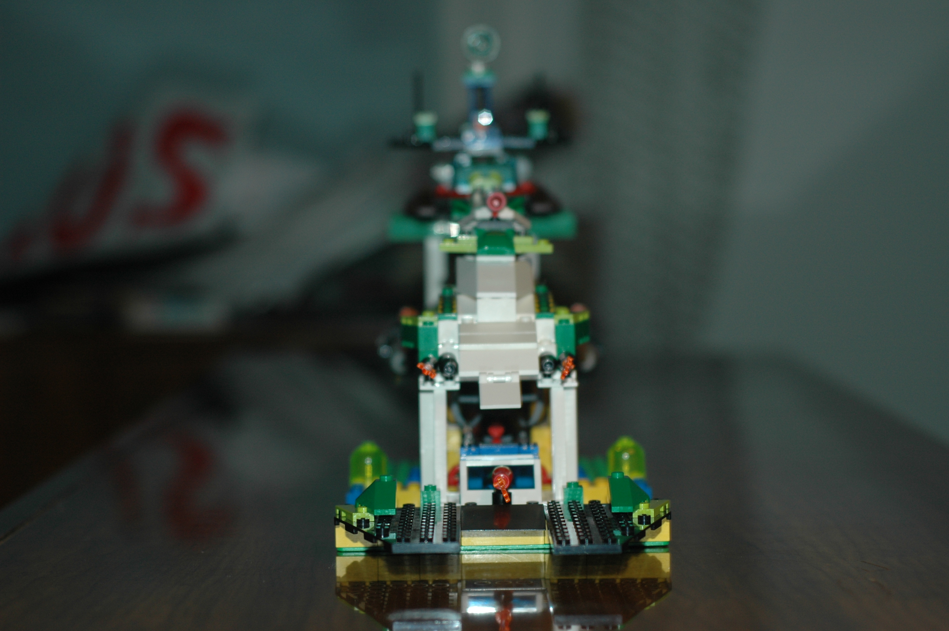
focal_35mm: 75
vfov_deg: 18.1
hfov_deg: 27.0
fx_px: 1975
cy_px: 316
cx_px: 474
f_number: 3.2
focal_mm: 50
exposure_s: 1/60
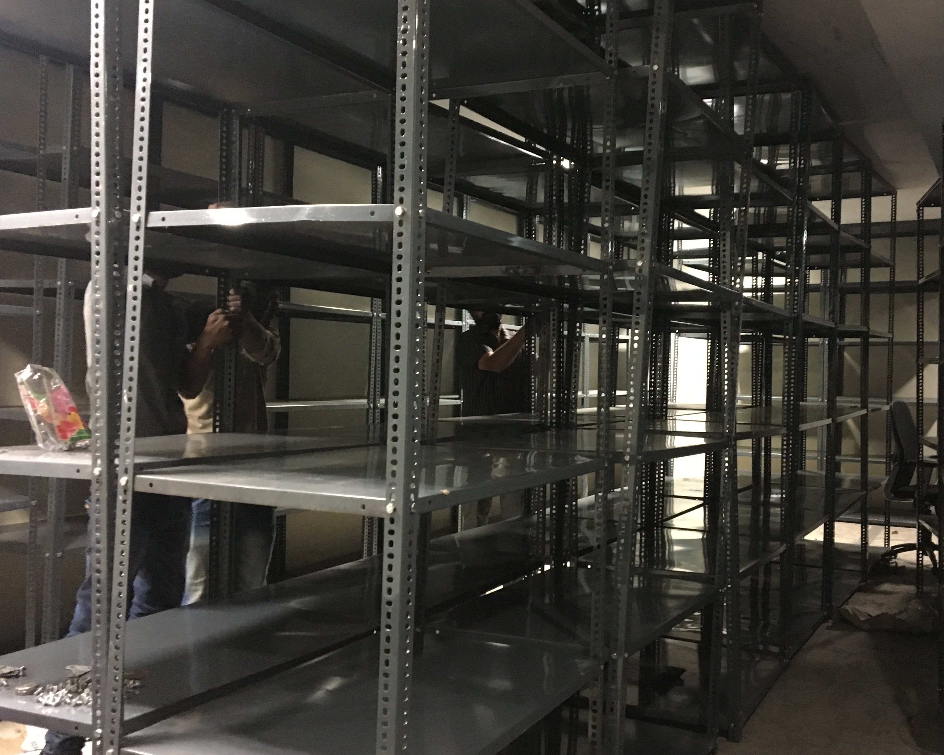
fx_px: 978
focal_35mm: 35
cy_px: 362
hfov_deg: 51.2
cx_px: 572
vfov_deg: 42.2
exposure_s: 1/17
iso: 400
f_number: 2.2
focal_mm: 4.15
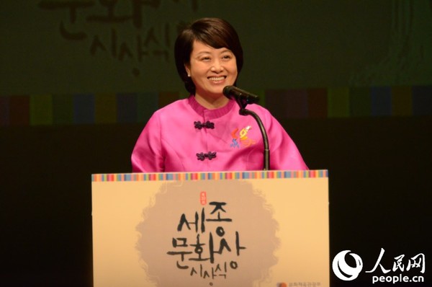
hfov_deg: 7.2
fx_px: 3414
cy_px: 144
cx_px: 216
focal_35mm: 285
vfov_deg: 4.8
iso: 4500
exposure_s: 1/640
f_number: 5.6
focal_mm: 190
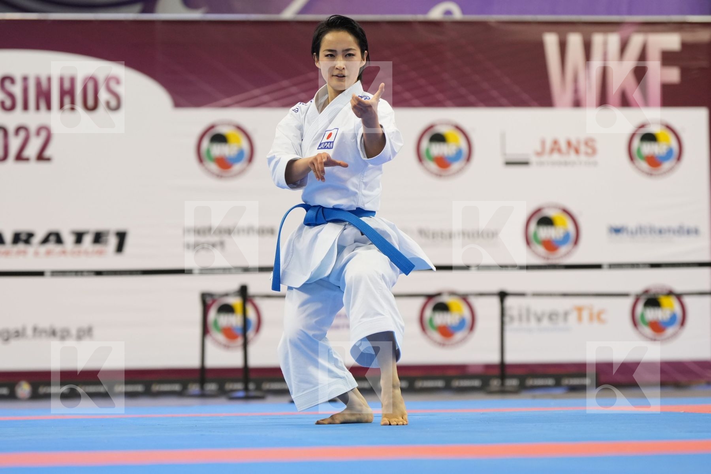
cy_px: 237
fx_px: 3199
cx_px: 356
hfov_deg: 12.7
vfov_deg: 8.5
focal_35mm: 162
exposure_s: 1/500
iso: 1600
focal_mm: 108
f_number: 2.8
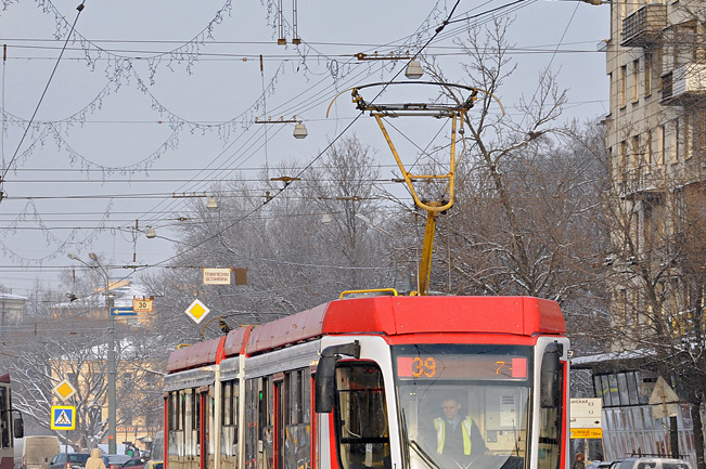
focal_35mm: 235
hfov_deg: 8.8
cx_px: 342
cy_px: 371
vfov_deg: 5.8
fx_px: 4603
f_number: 9
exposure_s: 1/200
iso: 250
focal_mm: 85
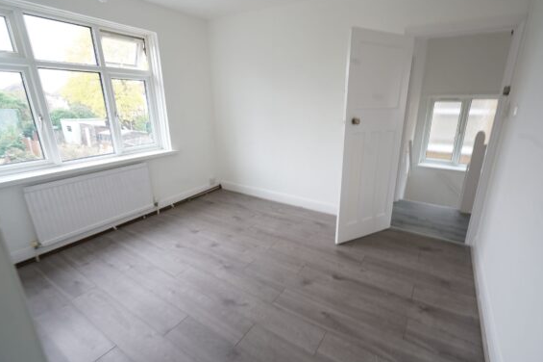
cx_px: 284
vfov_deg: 70.4
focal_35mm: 17
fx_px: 256
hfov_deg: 93.2
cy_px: 178
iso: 400
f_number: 7.1
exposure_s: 1/15
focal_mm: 16
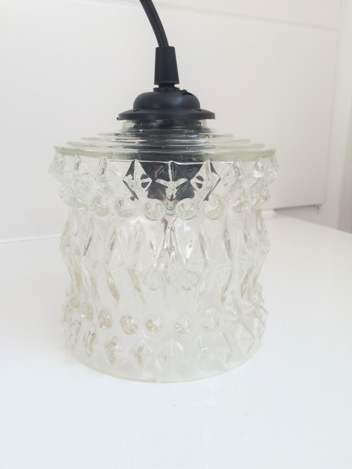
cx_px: 176
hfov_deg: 48.2
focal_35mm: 29
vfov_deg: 61.7
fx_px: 393
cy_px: 234
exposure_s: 1/100
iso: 40
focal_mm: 4.15
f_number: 2.2
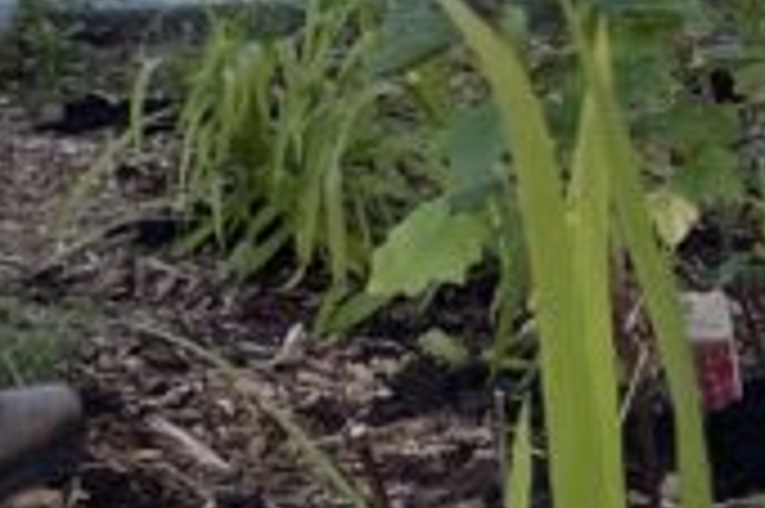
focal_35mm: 163
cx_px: 990
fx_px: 3460
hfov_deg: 12.2
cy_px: -472
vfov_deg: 8.1
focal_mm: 4.2
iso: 32
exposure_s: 1/2092
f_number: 1.6
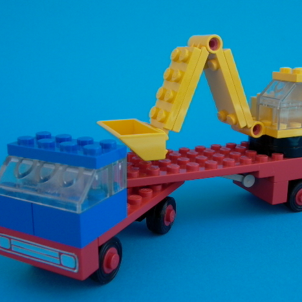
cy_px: 149
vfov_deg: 41.9
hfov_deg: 41.8
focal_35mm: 40
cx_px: 168
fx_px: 395
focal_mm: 7.13
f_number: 4.03
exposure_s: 1/280
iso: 100
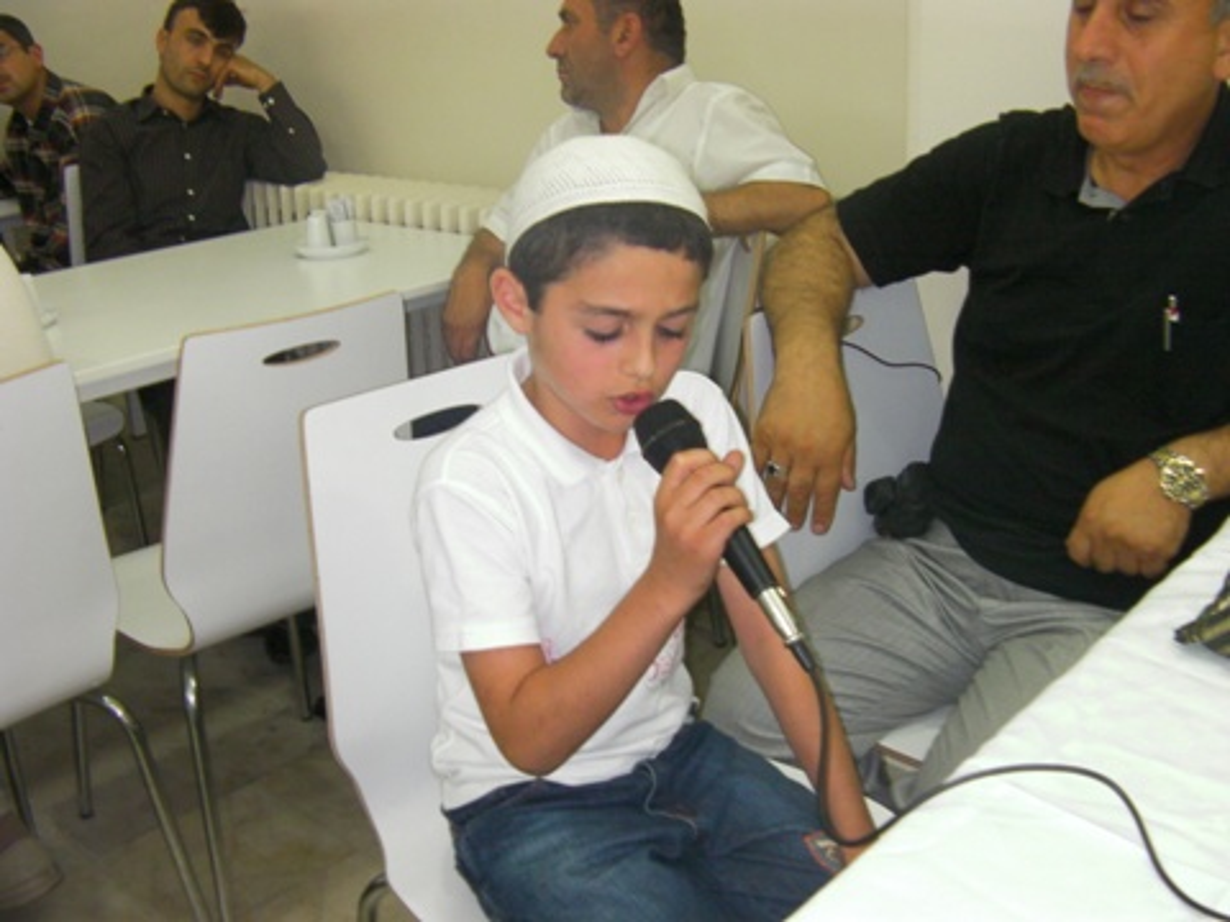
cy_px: 461
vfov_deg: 37.7
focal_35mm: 38
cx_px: 615
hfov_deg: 49.0
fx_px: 1350
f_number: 3.5
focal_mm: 6.8
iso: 200
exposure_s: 1/14
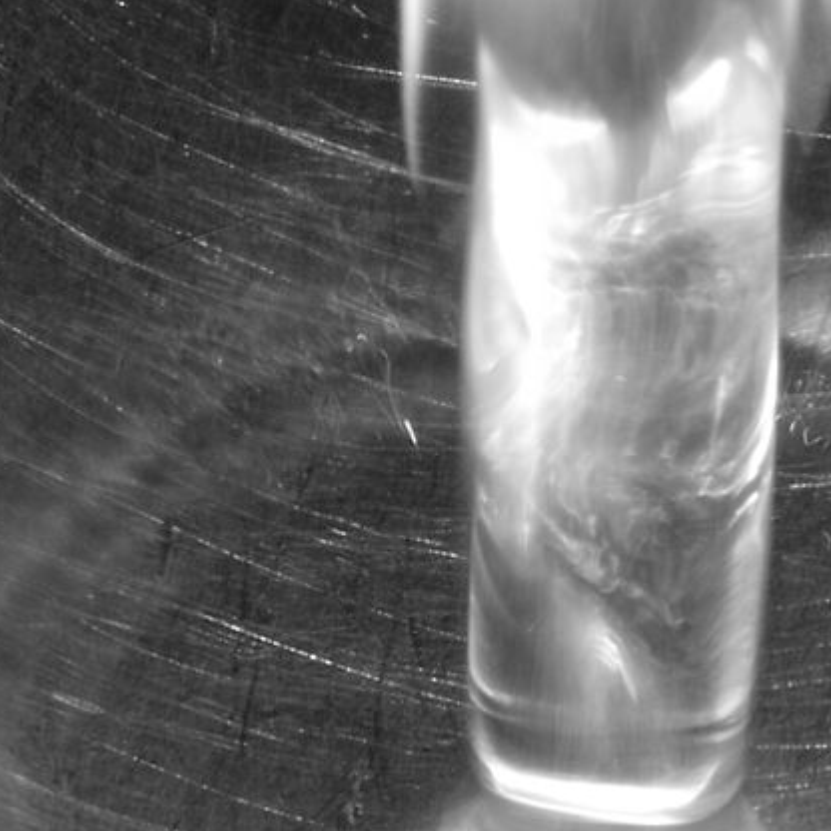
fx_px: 20980
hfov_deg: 2.3
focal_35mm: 772
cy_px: 68
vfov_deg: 2.3
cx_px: 547
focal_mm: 105
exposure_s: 1/200
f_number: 32
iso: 100
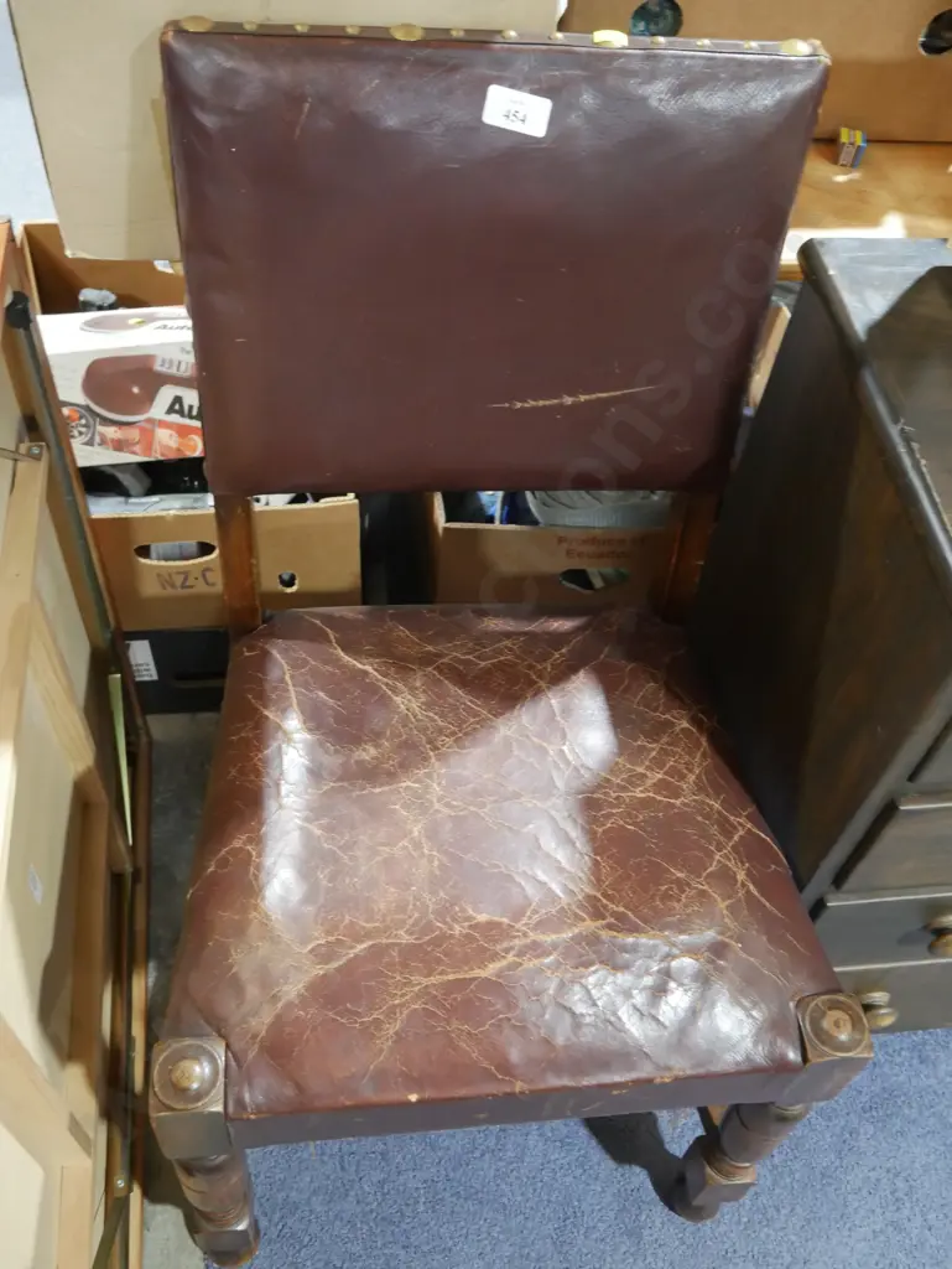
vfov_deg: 56.8
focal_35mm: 32
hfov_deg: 44.2
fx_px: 1172
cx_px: 476
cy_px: 634
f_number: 3.6
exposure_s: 1/60
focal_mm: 16
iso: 2500
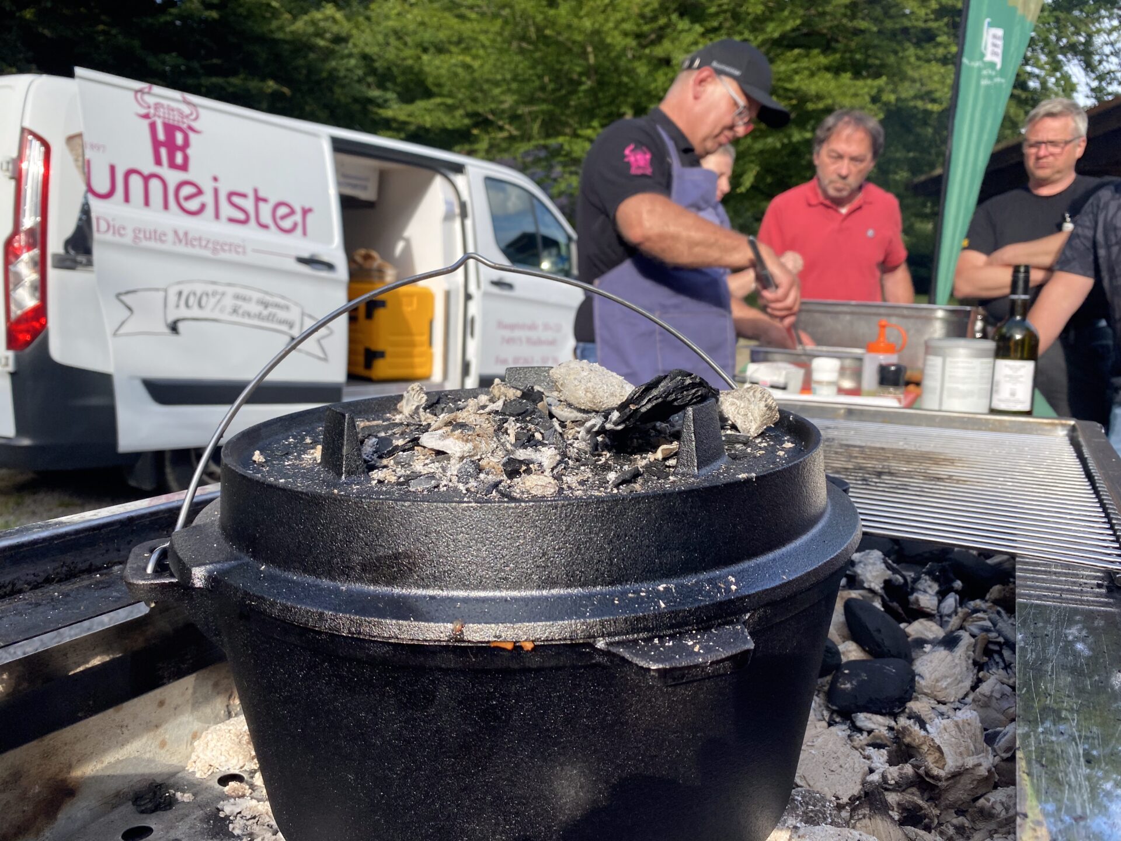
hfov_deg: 67.3
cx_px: 560
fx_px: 842
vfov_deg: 53.1
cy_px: 420
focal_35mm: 26
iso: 32
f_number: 1.8
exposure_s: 1/845
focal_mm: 4.25
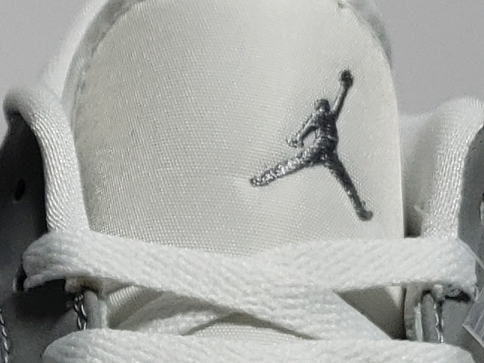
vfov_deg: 8.7
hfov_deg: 12.0
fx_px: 2265
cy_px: 697
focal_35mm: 162
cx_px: -70
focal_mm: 4.3
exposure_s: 1/781
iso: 50
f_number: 1.5
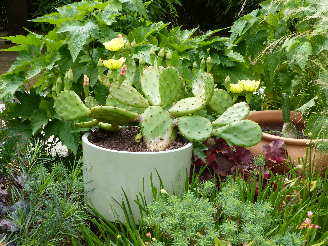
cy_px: 123
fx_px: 531
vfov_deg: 26.1
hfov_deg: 34.3
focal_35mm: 56
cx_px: 164
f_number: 4
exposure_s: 1/320
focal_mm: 10.1
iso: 100
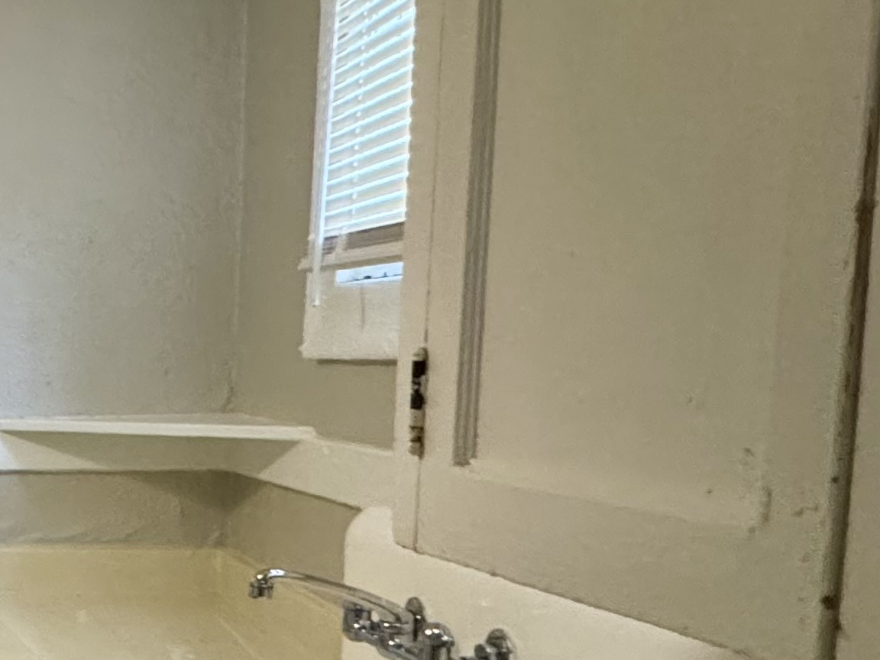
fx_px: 1246
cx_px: -608
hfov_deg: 24.0
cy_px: 489
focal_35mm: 49
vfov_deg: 29.3
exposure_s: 1/60
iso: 400
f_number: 2.2
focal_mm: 2.22
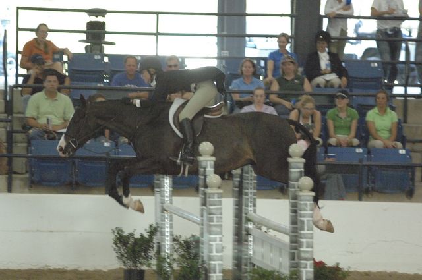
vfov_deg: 4.6
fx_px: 3512
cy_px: 140
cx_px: 211
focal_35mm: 300
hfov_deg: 6.9
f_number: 2.8
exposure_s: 1/320
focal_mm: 200
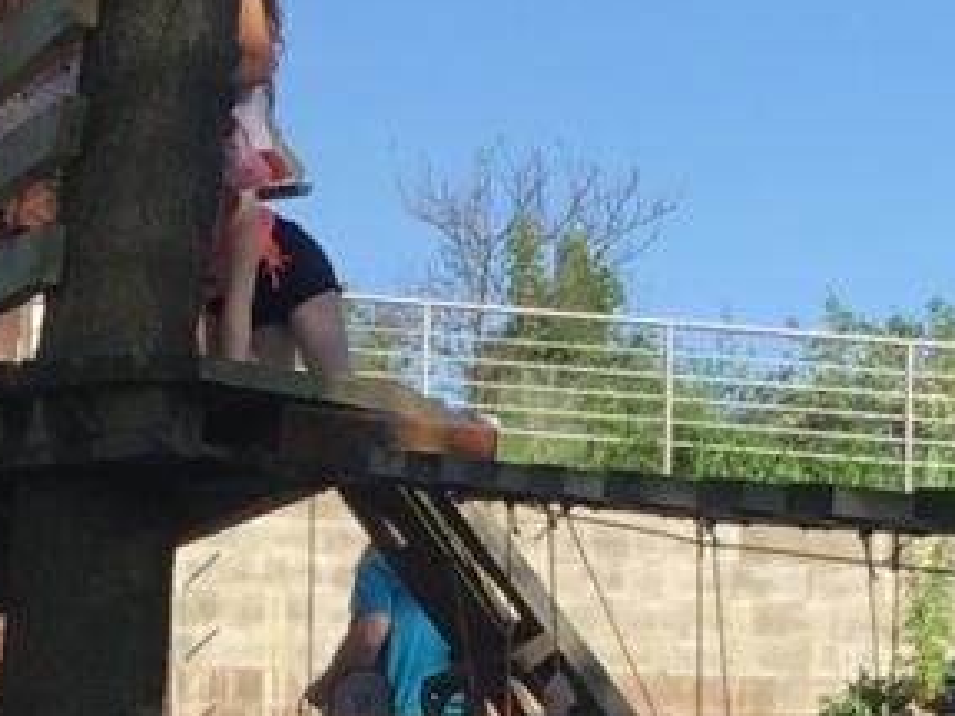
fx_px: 3973
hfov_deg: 13.7
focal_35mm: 144
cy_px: 961
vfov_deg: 10.1
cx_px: 471
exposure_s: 1/622
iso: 25
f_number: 2.4
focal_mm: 3.3
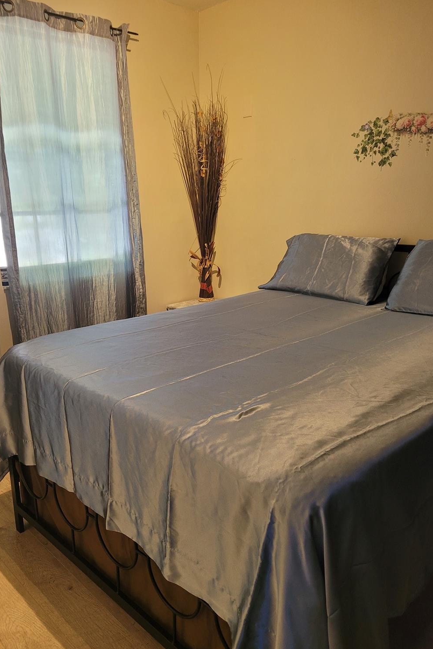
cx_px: 222
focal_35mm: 28
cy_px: 328
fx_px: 505
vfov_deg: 65.5
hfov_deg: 46.4
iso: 200
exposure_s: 1/40
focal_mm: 5.4
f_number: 1.8
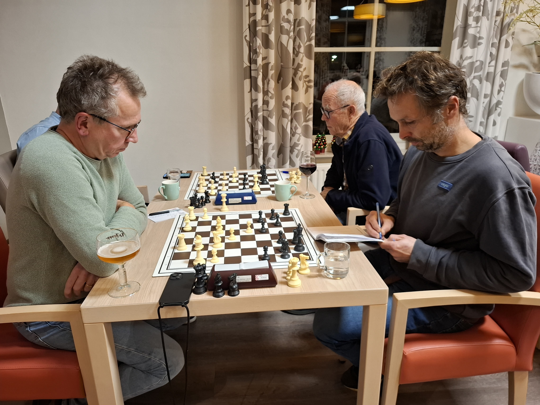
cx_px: 270
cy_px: 202
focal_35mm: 23
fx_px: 359
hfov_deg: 73.9
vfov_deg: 58.9
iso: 320
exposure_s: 1/33
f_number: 1.8
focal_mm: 5.54
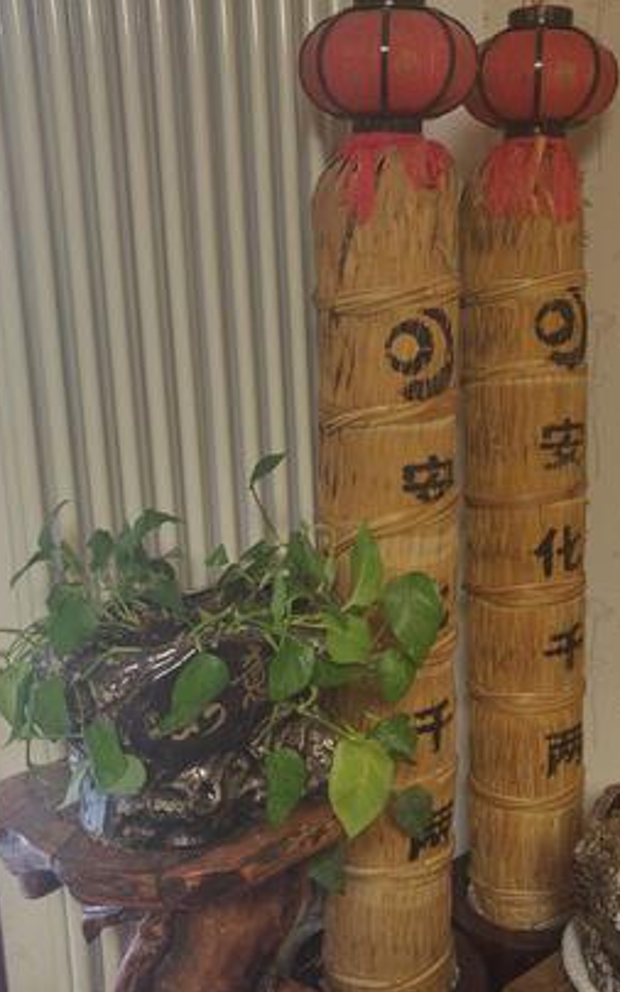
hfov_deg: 35.3
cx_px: 326
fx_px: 974
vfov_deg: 54.0
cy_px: 500
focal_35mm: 36
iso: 200
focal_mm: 4.25
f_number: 1.7
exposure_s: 1/33
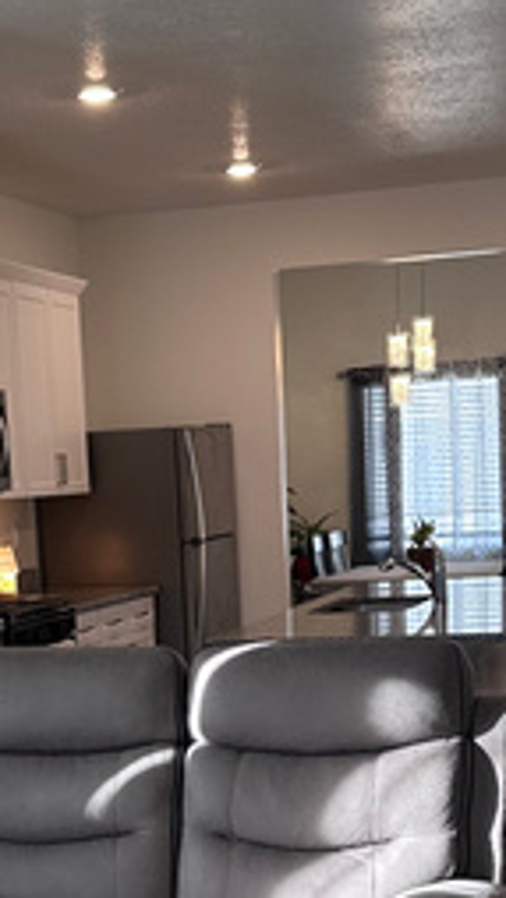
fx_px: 1883
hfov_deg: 15.3
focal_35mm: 79
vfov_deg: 26.1
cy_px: 788
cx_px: 152
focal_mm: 6.86
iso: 125
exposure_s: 1/120
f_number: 1.78
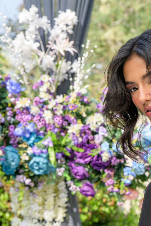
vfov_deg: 16.4
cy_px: 225
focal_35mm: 122
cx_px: 143
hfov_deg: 11.2
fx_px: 767
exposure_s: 1/800
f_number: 4
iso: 100
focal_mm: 52
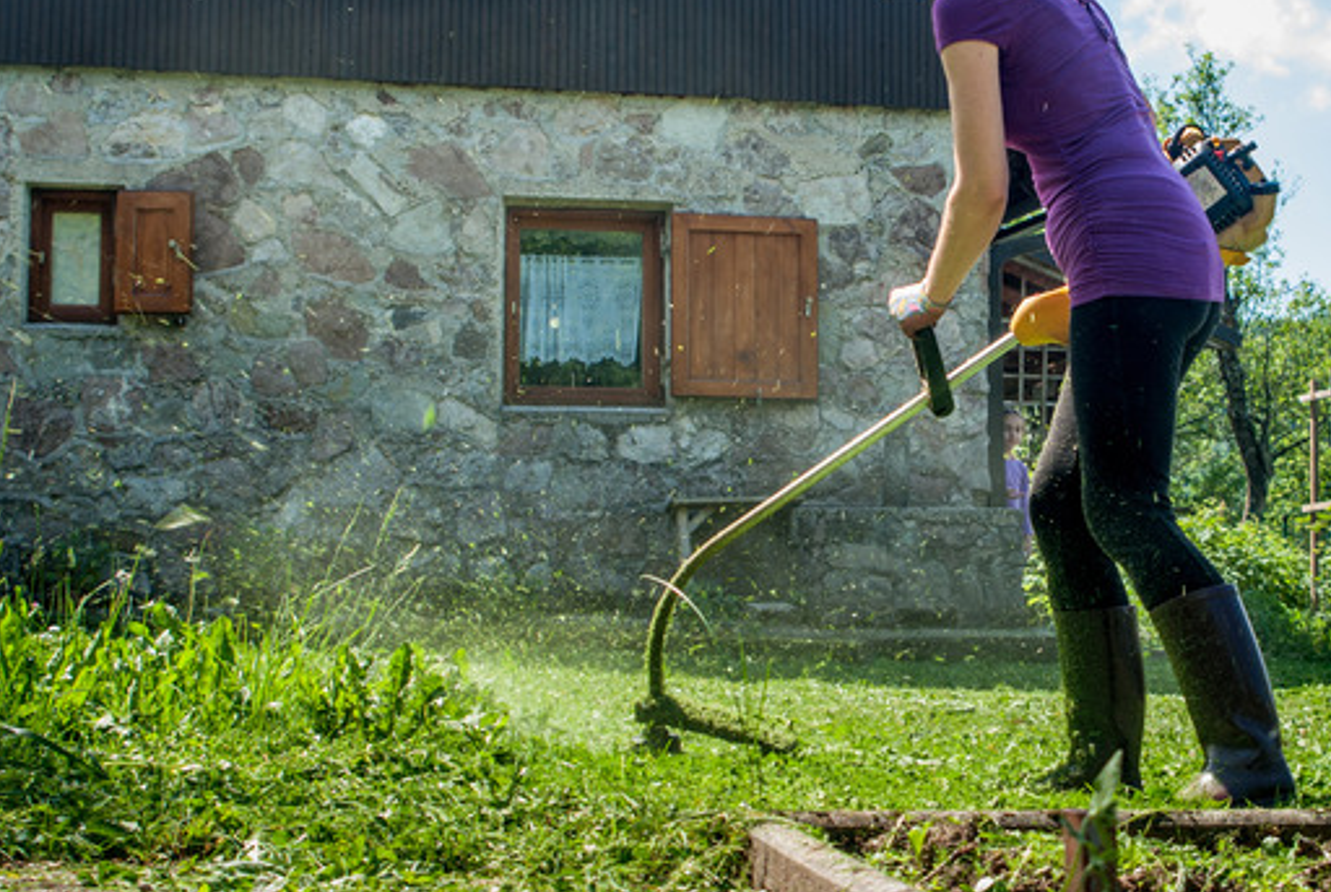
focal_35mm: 64
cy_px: 354
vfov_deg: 21.3
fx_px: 2370
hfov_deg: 31.2
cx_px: 868
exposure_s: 1/125
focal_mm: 28
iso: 100
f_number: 6.7
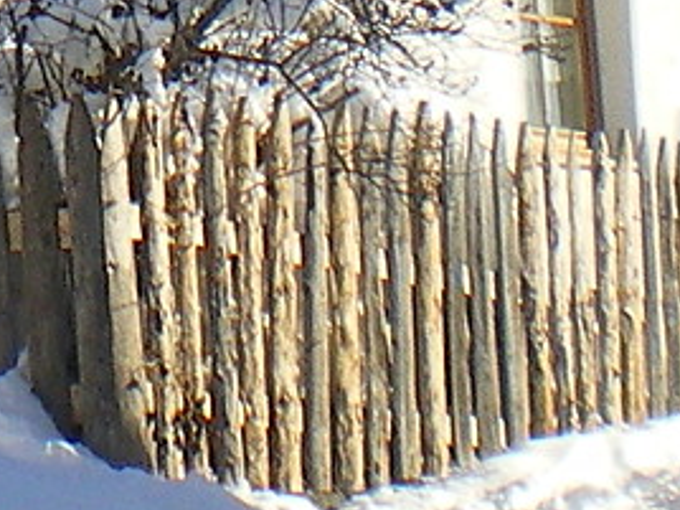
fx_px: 5068
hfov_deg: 7.6
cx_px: -81
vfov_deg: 5.6
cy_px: -497
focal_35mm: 258
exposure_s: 1/500
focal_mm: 6.3
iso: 64
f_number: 4.6
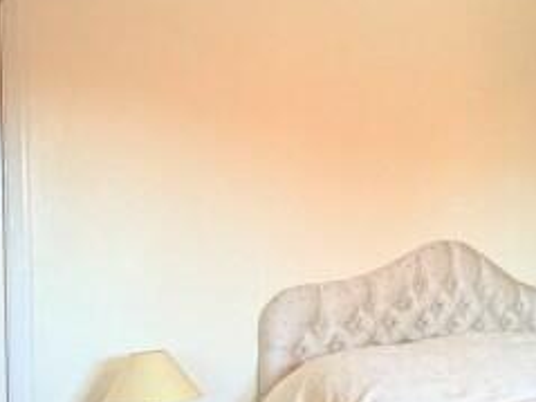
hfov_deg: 30.0
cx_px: 538
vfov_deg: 24.1
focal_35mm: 60
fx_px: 929
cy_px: 303
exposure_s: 1/107
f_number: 2.2
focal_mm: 2.22
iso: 320
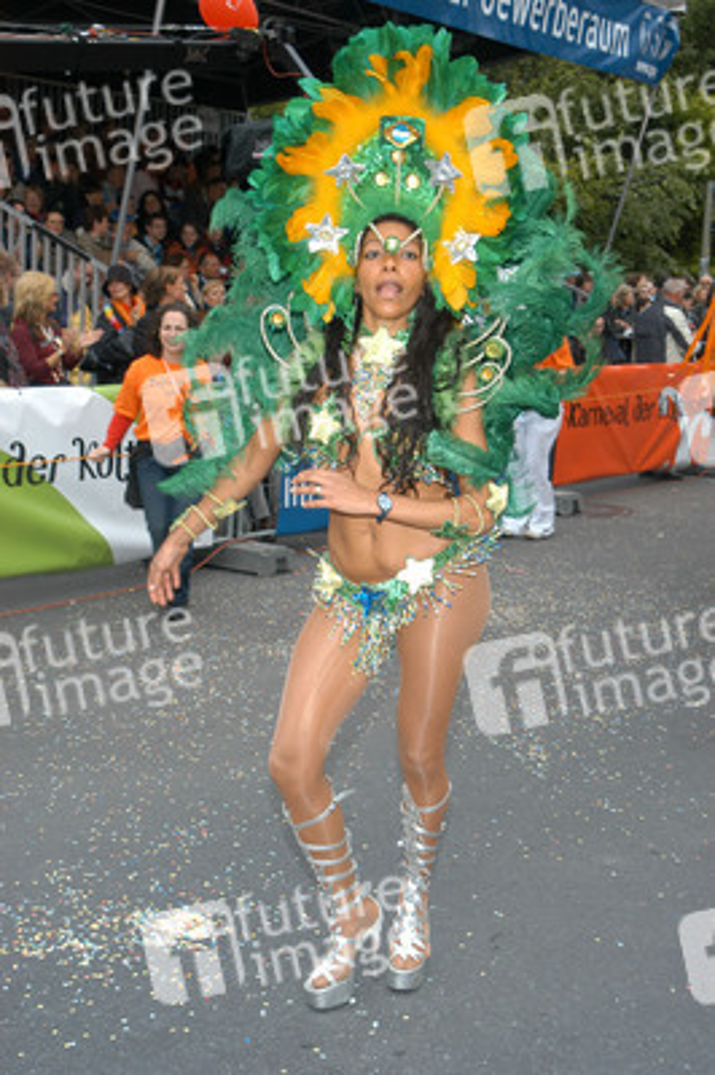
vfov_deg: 37.9
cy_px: 538
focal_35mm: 52
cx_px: 358
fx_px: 1567
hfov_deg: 25.7
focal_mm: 35
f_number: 9
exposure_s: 1/160
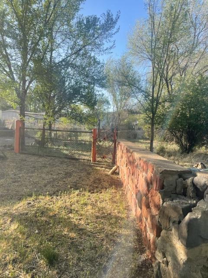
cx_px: 104
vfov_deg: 67.3
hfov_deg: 53.1
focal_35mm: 26
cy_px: 139
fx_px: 208
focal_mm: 4.2
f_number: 1.6
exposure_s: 1/882
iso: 32
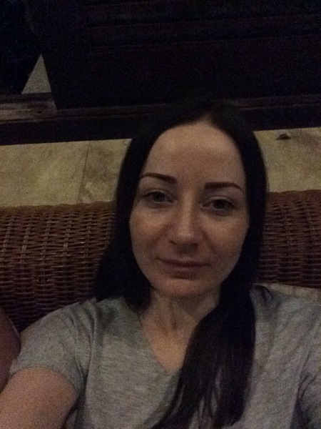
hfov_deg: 45.4
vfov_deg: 58.4
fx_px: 383
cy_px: 214
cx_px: 160
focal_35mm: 31
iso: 1600
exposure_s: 1/17
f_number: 2.4
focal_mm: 2.15
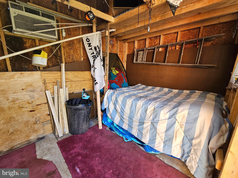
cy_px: 89
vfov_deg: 89.9
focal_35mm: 13
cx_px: 119
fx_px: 89
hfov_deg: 106.2
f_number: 2.2
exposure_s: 1/60
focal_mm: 2.2
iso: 64
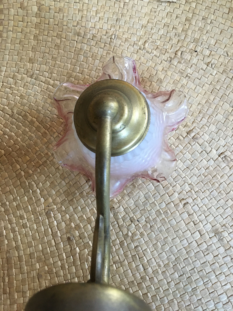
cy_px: 156
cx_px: 116
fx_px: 260
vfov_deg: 61.7
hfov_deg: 48.2
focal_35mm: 29
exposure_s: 1/25
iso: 200
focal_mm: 4.15
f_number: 2.2
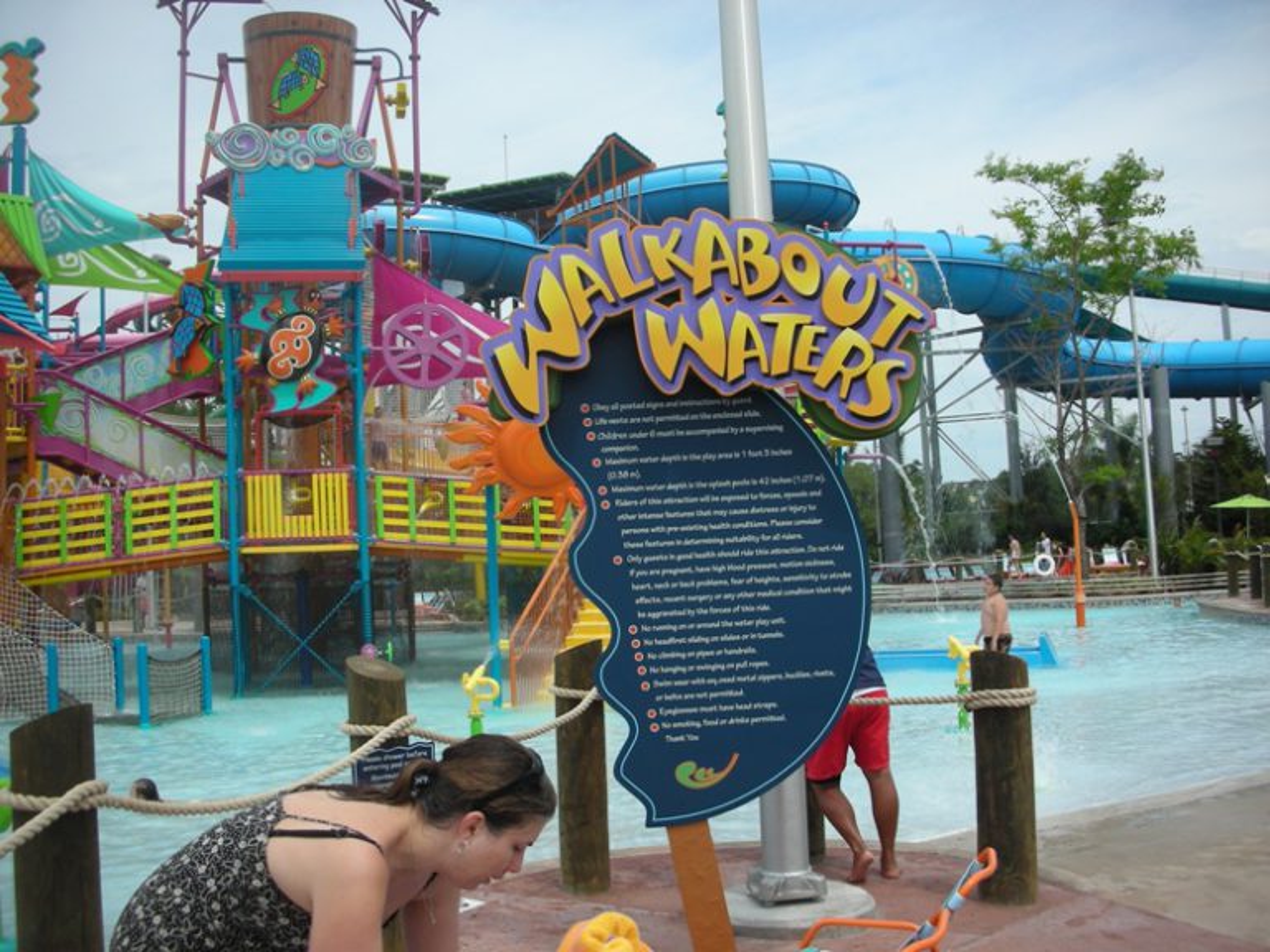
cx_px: 635
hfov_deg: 52.6
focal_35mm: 35
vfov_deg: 40.7
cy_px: 476
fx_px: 1284
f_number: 8.5
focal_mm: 5.8
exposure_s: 1/95.8
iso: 50
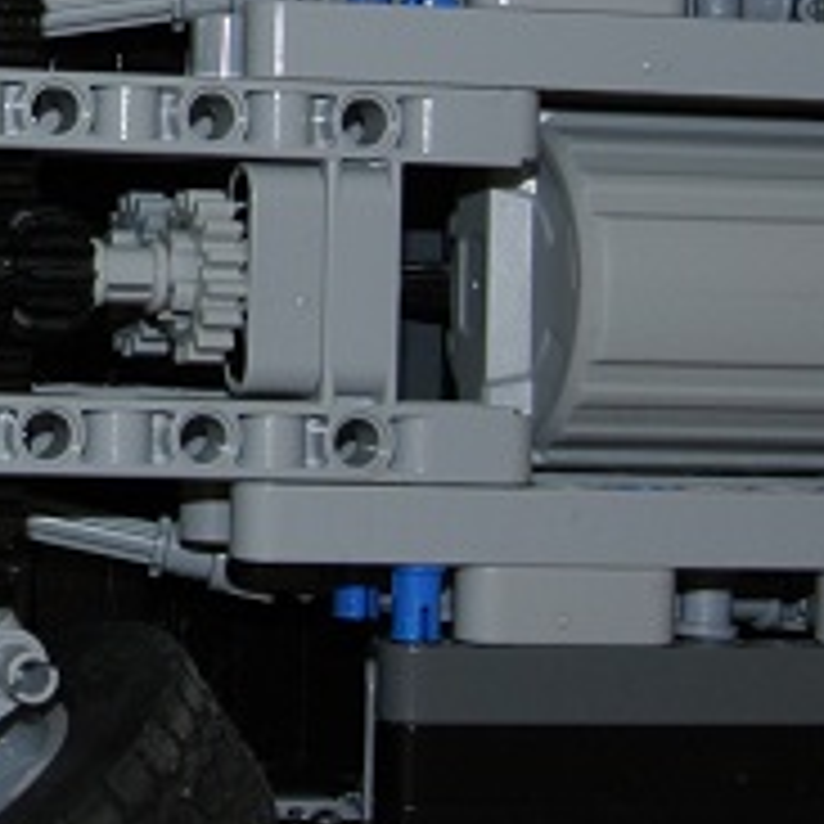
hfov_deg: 14.4
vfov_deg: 15.9
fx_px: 2909
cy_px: 52
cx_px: -617
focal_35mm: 108
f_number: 3.5
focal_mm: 11
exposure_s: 1/60
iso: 110
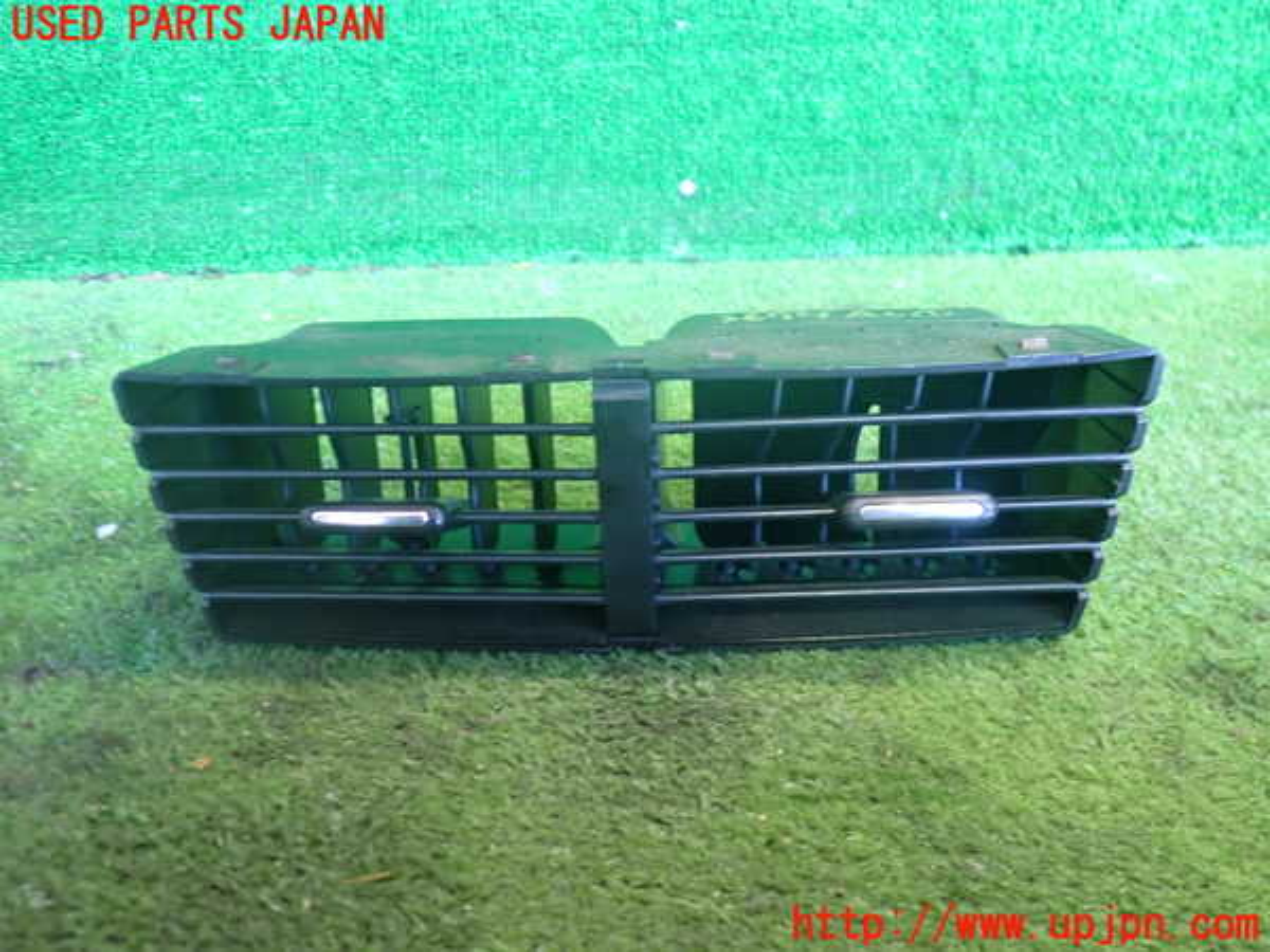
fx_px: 1101
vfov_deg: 46.8
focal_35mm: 30
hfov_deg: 60.0
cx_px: 635
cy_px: 476
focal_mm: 5.4
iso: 640
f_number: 2.3
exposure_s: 1/30
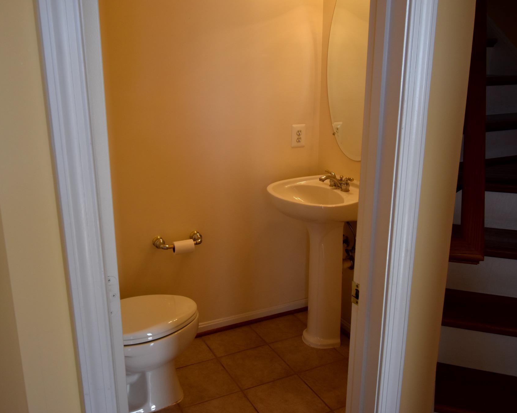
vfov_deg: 45.1
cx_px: 240
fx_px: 498
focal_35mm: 33
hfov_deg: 54.8
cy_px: 207
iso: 560
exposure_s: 1/60
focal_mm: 19
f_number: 5.6
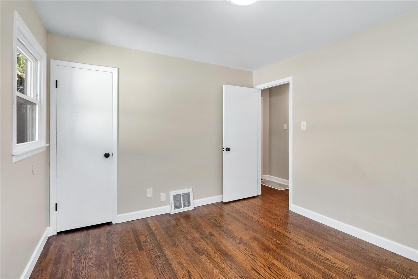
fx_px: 186
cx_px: 209
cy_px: 140
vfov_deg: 73.7
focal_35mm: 16
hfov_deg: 96.7
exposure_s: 1/30
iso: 400
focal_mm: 8
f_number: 6.3
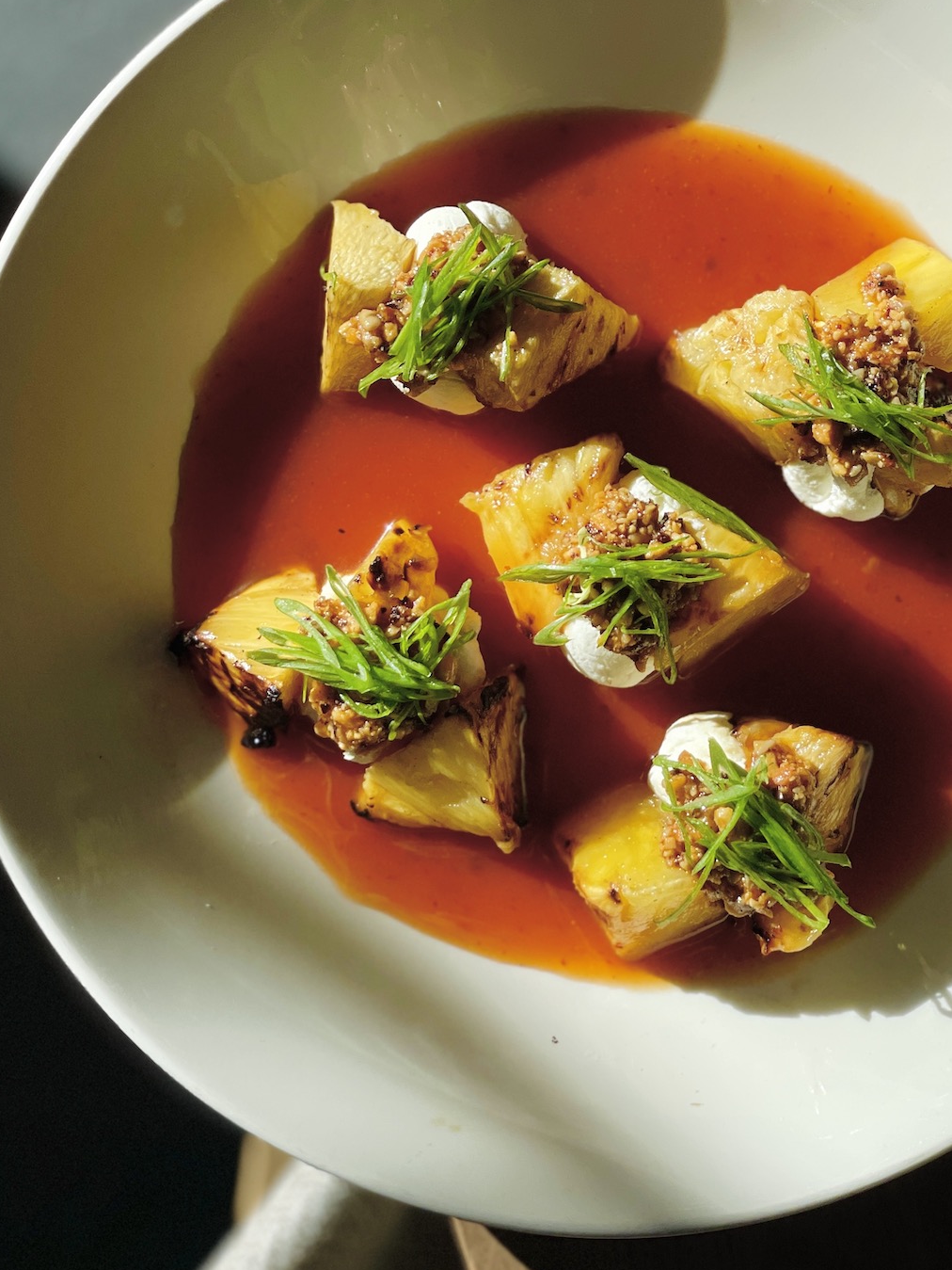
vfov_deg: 26.3
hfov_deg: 19.9
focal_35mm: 74
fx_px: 2713
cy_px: 522
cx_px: 610
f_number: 2
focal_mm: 6
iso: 32
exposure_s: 1/2817
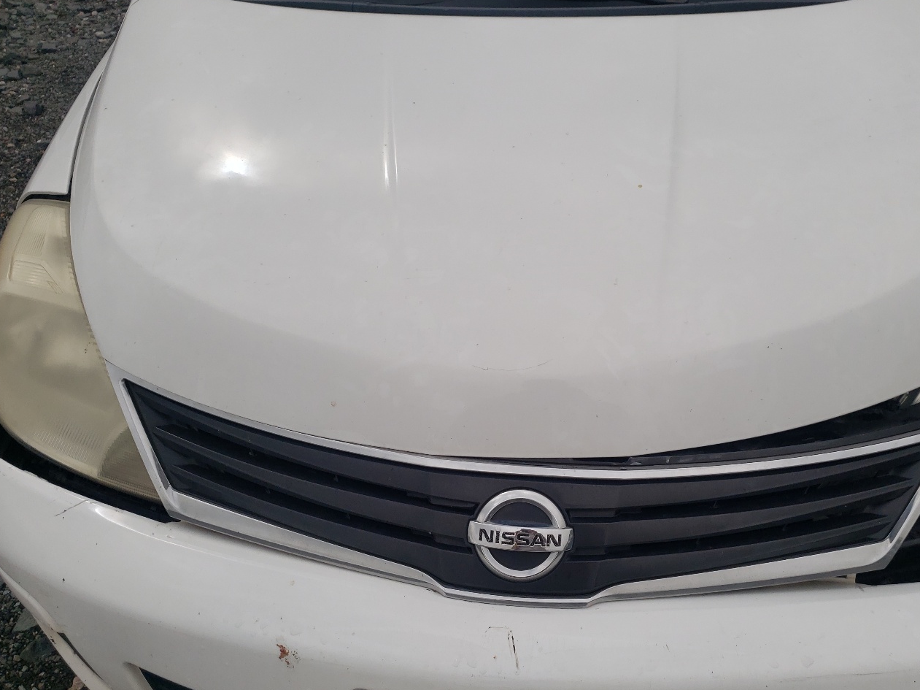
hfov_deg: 55.2
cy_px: 348
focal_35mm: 33
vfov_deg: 42.9
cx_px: 514
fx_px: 877
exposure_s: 1/10000
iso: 50
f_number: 1.5
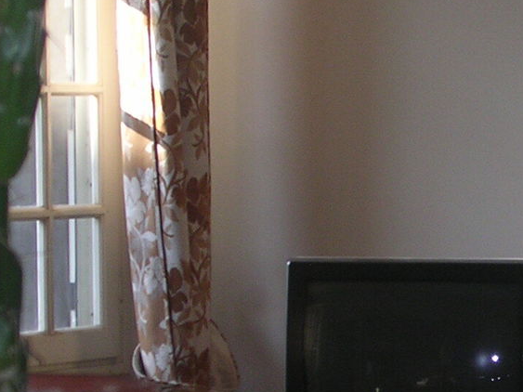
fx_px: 3263
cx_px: 571
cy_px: 345
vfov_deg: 6.9
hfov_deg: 9.1
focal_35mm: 216
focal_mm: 11.6
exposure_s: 1/33.7
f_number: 3.9
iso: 100
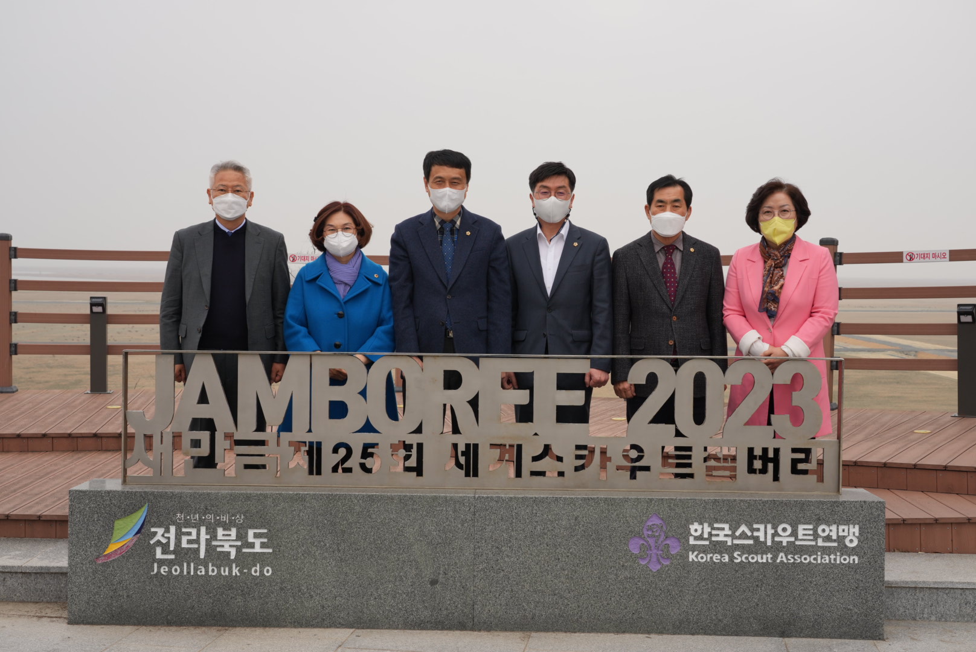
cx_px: 488
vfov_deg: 31.9
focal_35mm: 42
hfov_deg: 46.4
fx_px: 1139
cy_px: 326
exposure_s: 1/200
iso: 320
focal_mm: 42
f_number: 9
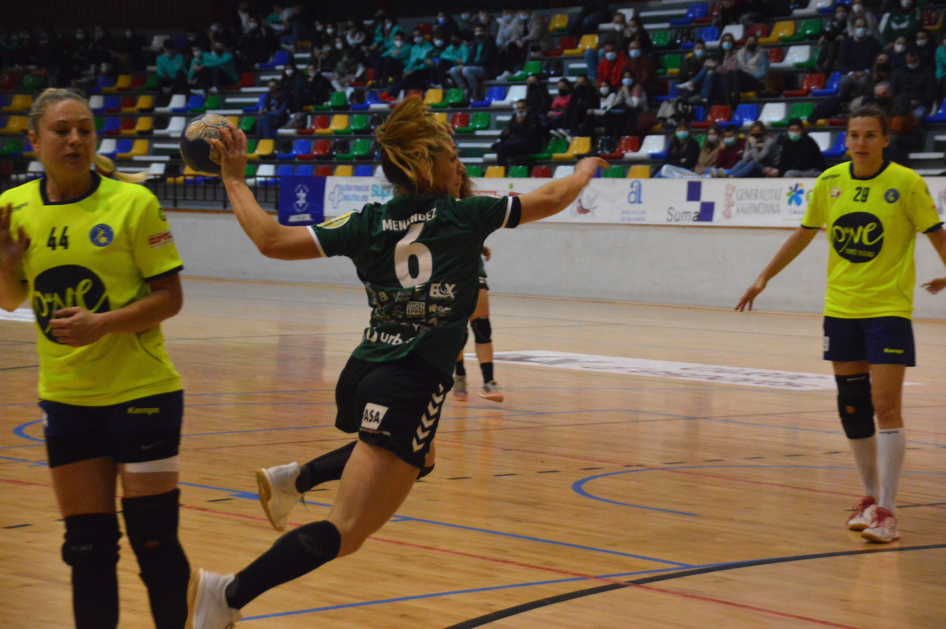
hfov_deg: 18.2
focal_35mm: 112
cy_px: 314
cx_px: 473
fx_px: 2954
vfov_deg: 12.2
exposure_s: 1/400
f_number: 5
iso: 3200
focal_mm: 75
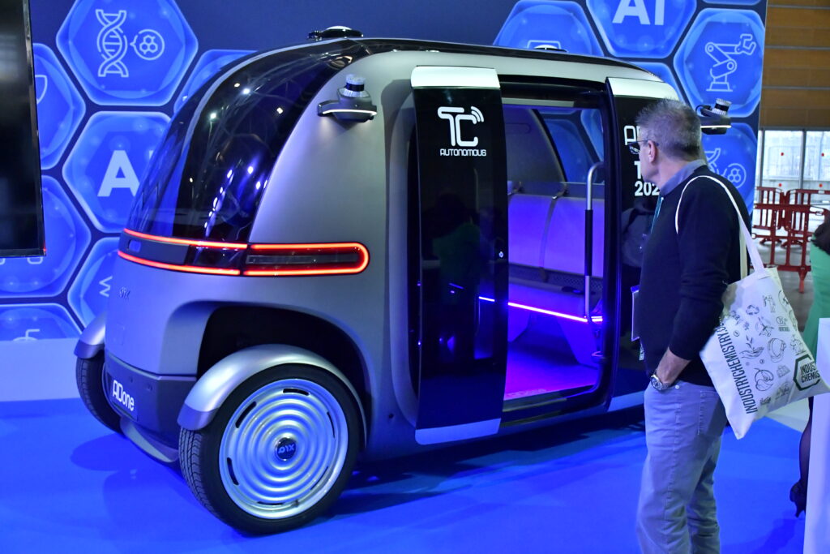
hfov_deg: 48.5
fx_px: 922
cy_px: 277
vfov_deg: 33.4
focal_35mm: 40
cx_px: 415
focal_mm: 27
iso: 3200
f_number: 5.6
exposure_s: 1/200
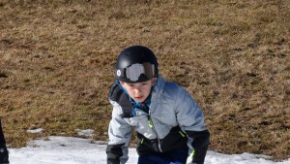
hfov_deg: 5.8
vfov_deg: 3.2
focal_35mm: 375
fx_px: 2885
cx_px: 194
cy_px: 163
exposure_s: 1/500
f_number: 11
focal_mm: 70
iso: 200
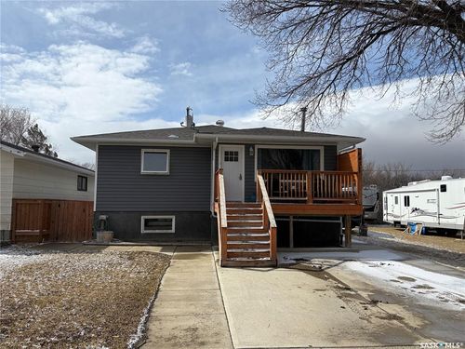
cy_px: 174
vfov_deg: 53.1
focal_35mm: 26
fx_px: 349
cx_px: 232
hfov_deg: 67.3
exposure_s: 1/7813
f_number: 1.6
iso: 50
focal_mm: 5.96
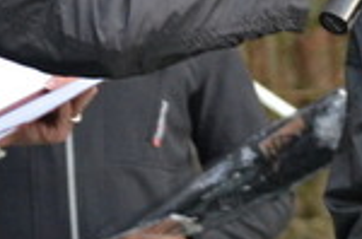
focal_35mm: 327
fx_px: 3278
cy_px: 77
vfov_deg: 4.2
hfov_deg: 6.3
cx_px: 304
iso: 1600
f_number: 3.8
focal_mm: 46
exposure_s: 1/15
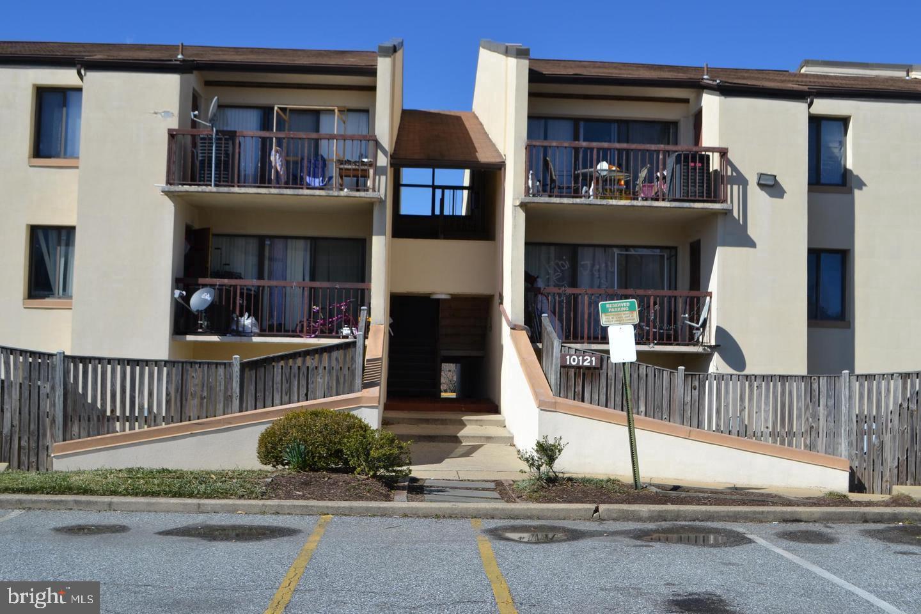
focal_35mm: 36
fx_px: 921
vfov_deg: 36.9
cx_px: 460
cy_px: 307
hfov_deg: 53.1
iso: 100
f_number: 8
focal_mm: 24
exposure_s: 1/320
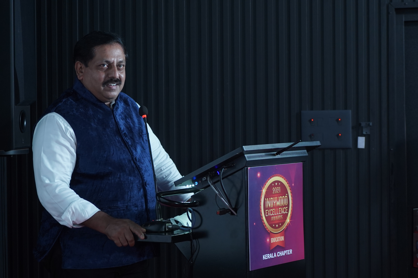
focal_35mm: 105
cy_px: 139
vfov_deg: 13.0
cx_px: 209
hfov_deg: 19.5
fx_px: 1219
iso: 1250
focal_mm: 70
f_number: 4
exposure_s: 1/100
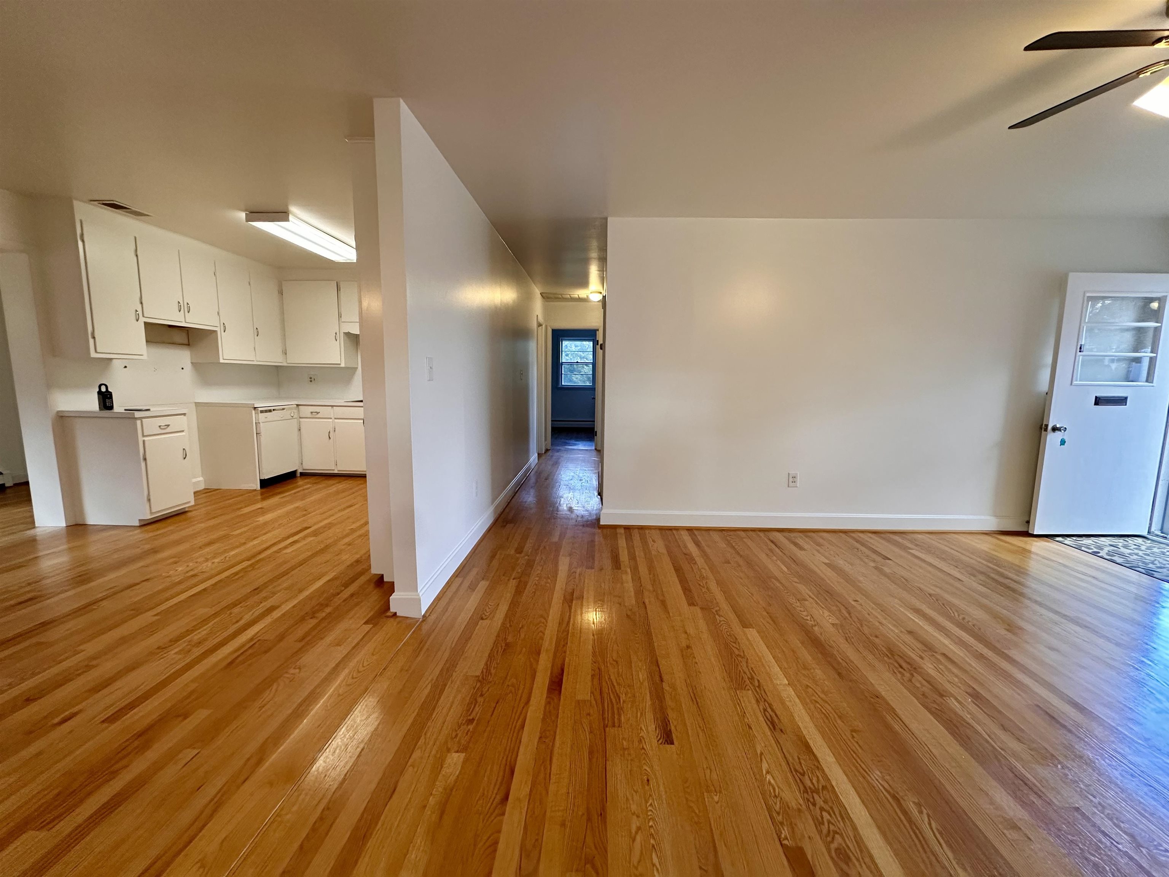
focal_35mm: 14
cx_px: 584
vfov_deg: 85.7
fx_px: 473
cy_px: 438
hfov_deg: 102.1
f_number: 2.2
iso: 200
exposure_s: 1/120
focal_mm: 2.22
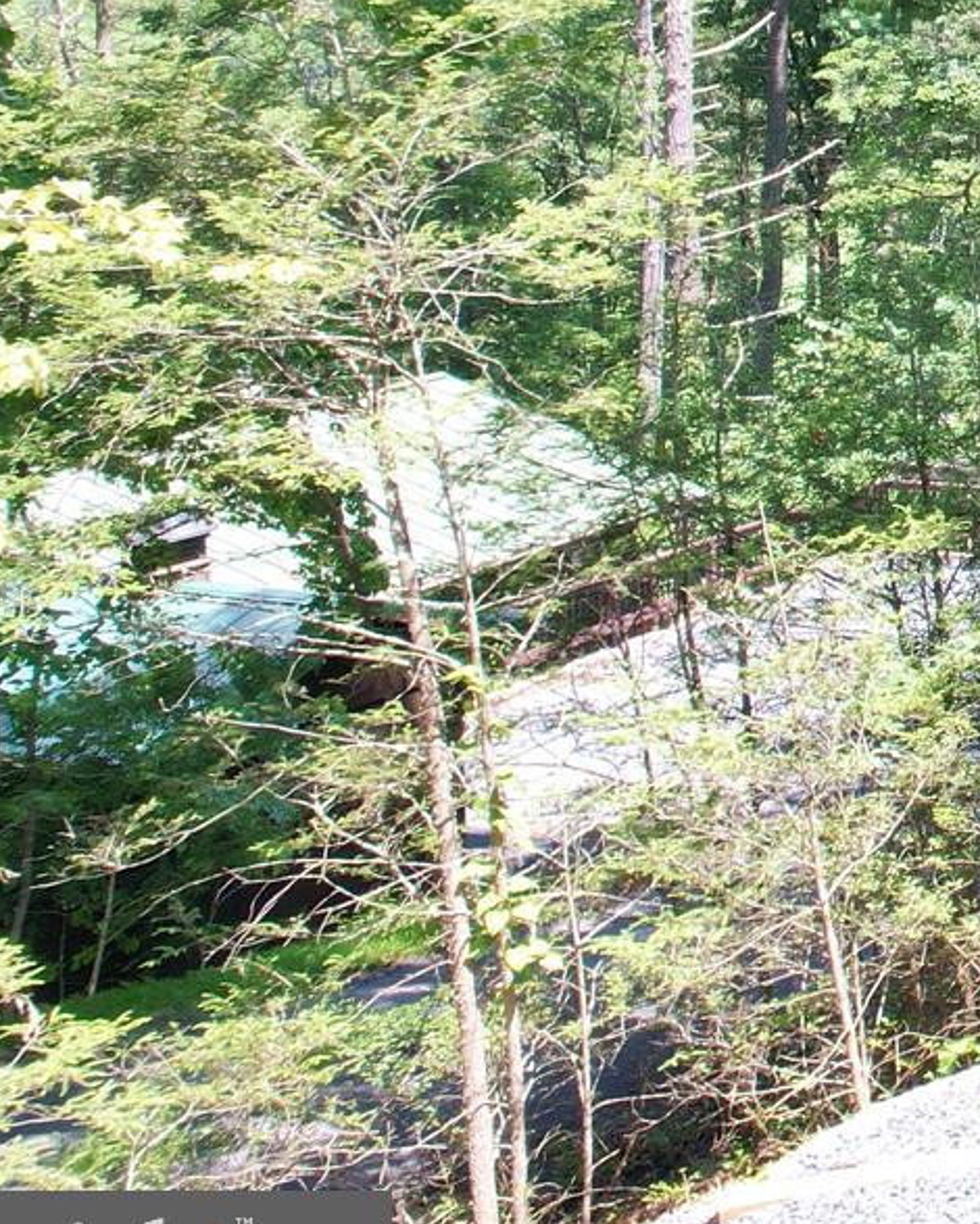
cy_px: -80
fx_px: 2609
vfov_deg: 24.8
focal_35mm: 72
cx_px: 2064
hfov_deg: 15.8
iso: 100
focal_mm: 8.38
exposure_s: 1/250
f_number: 2.8
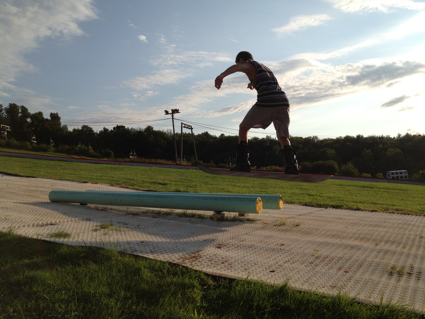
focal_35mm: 35
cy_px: 160
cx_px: 212
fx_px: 430
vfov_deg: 40.7
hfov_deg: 52.6
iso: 64
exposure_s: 1/2208
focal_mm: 4.28
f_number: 2.4
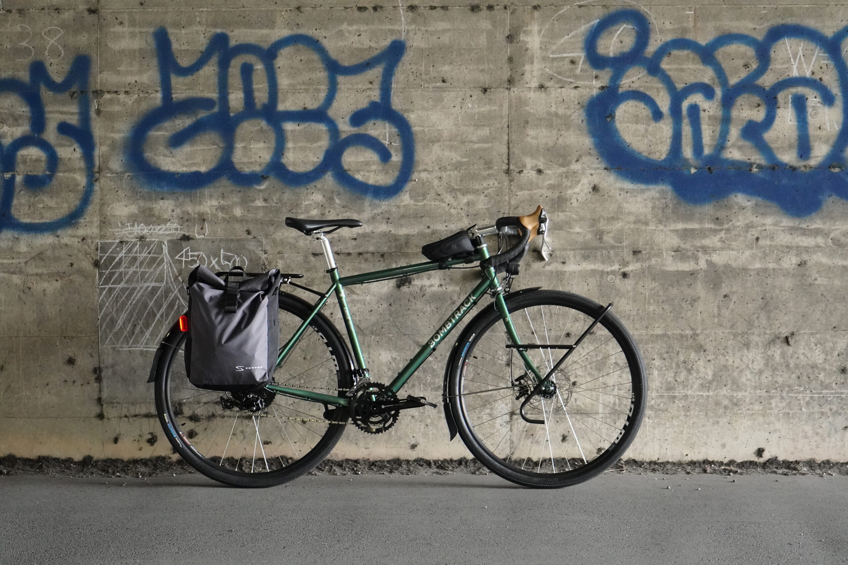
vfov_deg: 13.0
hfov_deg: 19.5
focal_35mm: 105
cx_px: 424
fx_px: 2473
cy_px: 282
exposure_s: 1/800
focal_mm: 70
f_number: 2.8
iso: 5000
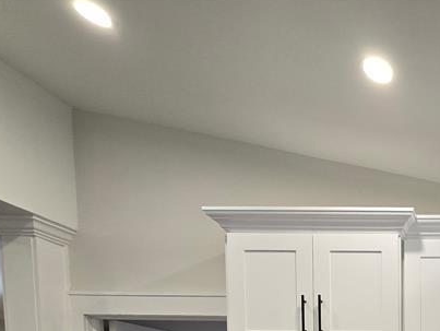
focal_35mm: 33
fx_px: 420
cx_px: 478
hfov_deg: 43.5
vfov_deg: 33.5
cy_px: 412
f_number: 2.2
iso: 100
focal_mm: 2.2
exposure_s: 1/60
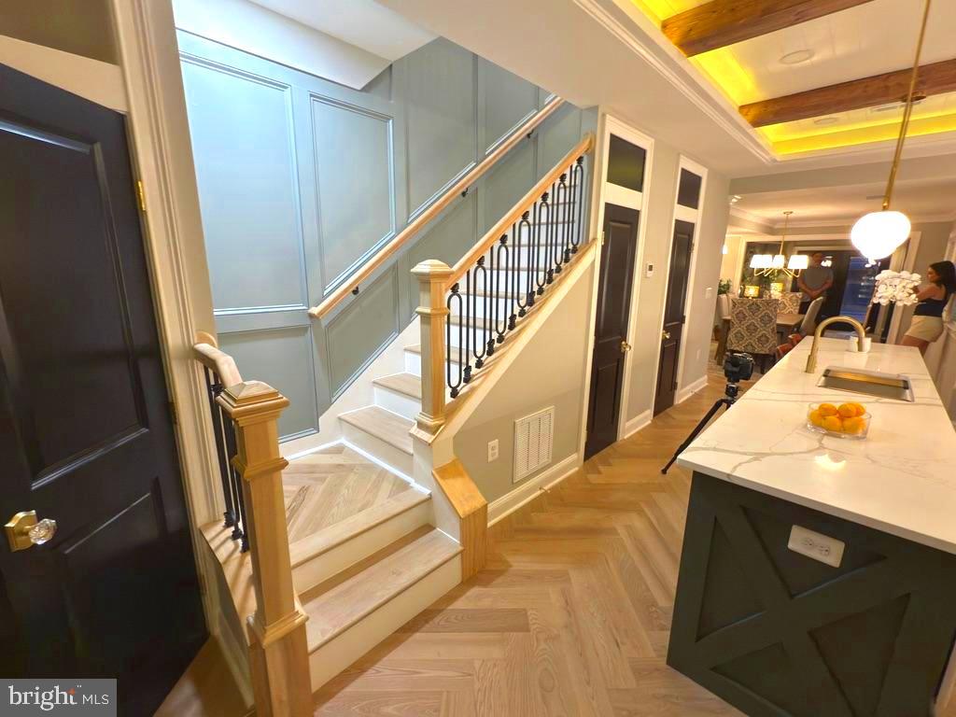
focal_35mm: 15
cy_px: 358
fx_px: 414
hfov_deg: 98.2
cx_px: 478
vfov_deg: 81.7
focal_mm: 2.22
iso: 160
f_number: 2.2
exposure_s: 1/30
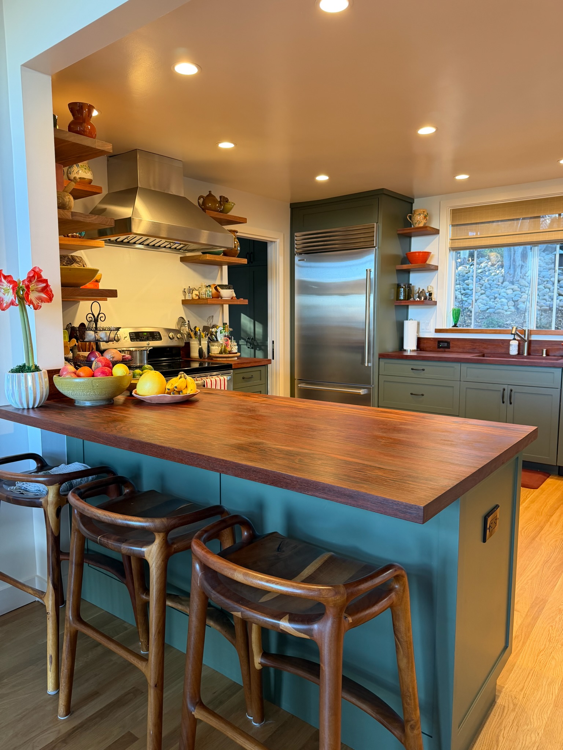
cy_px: 375
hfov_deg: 56.8
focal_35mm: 24
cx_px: 282
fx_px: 520
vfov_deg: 71.6
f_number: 1.78
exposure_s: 1/60
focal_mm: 6.76
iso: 200
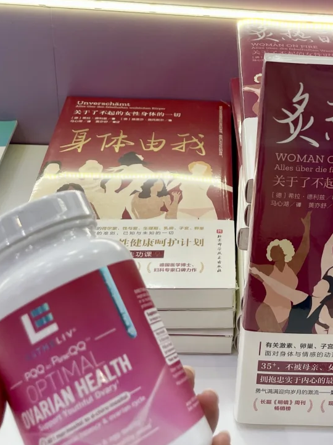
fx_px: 641
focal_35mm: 50
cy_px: 71
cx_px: 282
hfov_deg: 28.3
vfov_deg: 36.5
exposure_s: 1/396
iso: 32
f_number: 1.6
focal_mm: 5.1
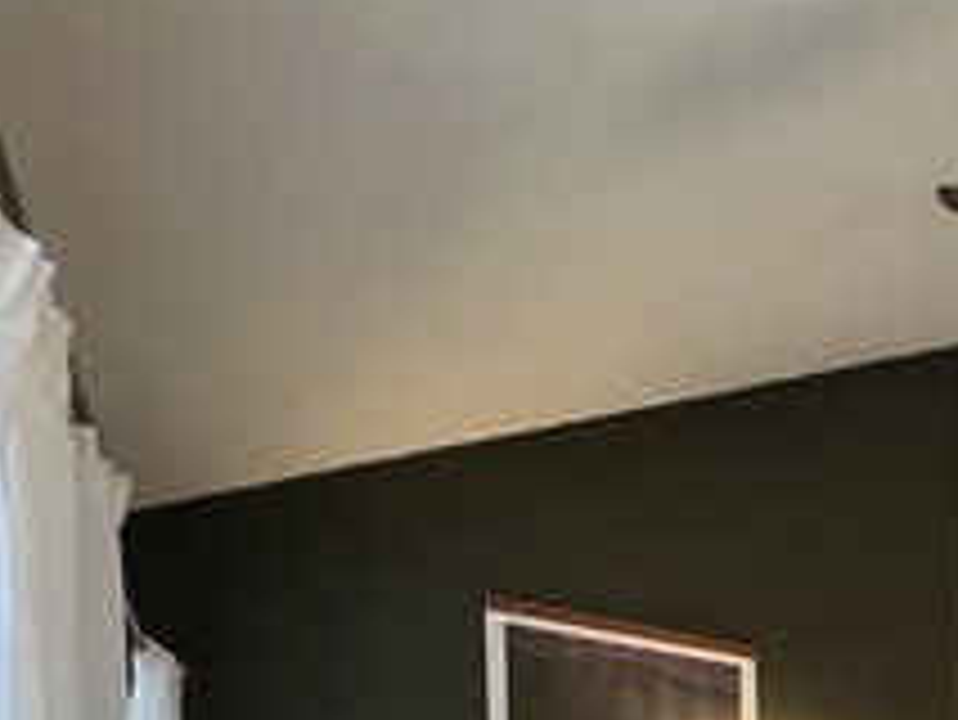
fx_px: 1080
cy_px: 1058
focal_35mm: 39
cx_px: 1327
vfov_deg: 27.0
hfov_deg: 32.0
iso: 320
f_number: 1.8
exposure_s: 1/60
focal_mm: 1.57
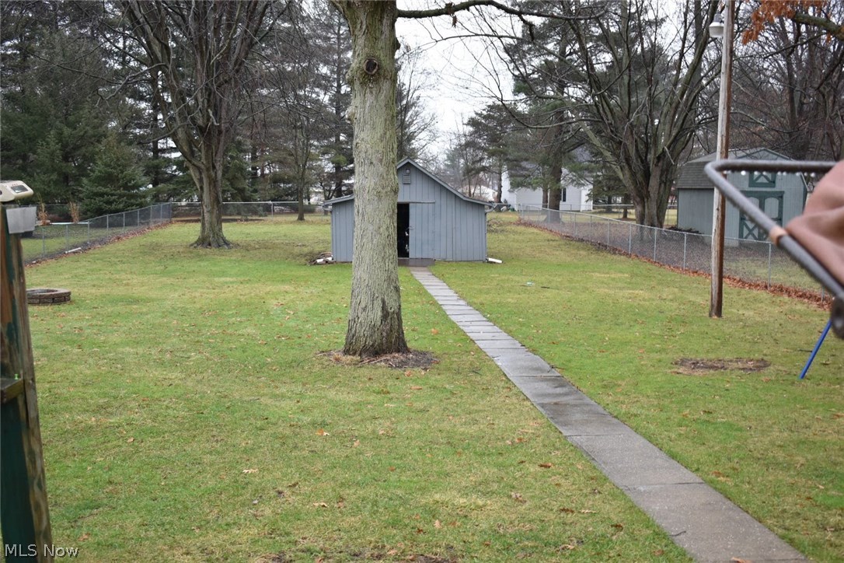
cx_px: 422
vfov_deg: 31.9
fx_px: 985
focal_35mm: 42
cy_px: 282
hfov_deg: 46.4
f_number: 4.2
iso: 500
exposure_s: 1/60
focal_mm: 28
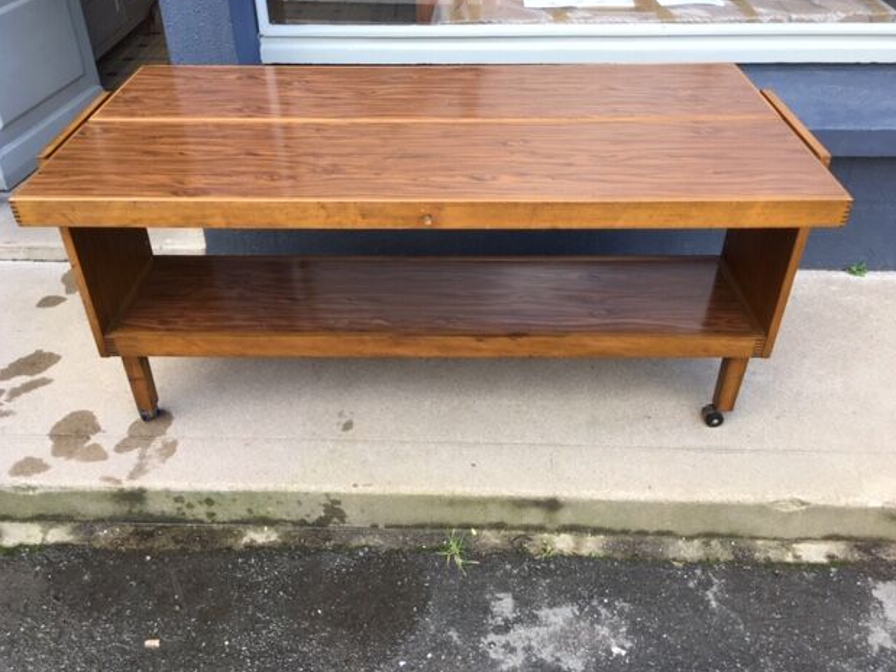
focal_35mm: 30
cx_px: 439
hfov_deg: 60.0
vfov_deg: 46.8
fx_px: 776
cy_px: 329
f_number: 2.2
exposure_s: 1/100
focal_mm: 4.15
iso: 40
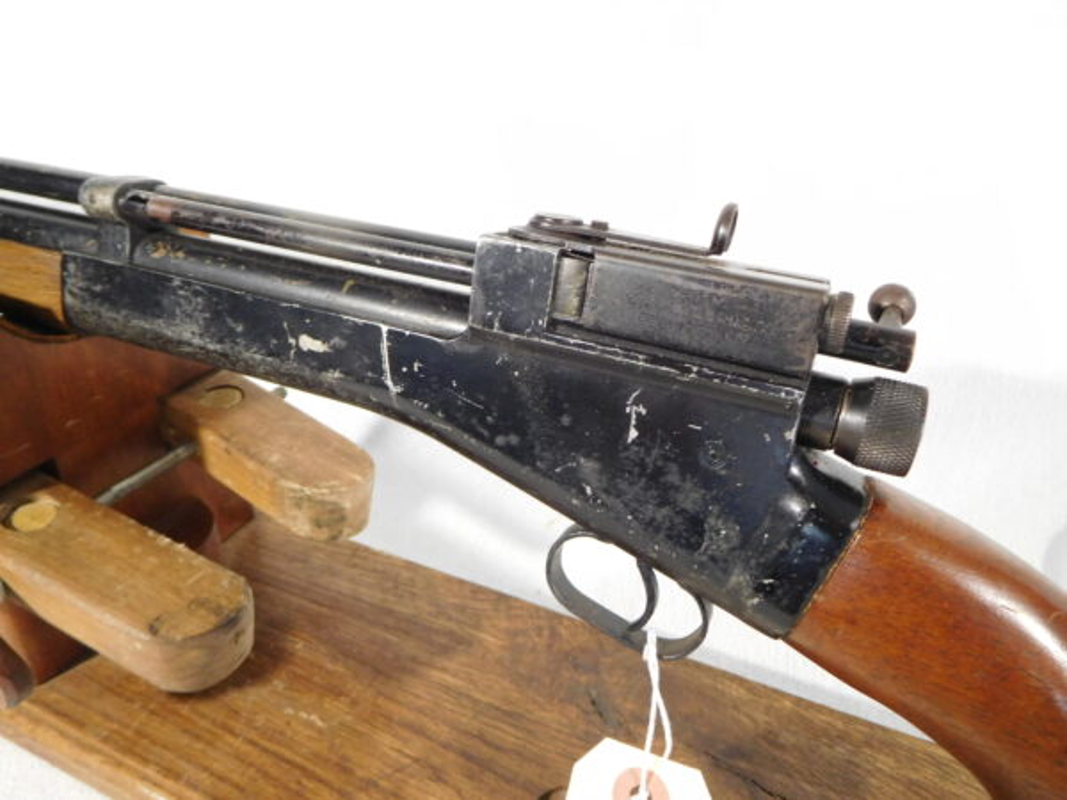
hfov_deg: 69.4
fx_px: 771
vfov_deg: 54.9
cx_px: 534
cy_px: 400
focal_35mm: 25
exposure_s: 1/30
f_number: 3.4
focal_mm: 4.5
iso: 320
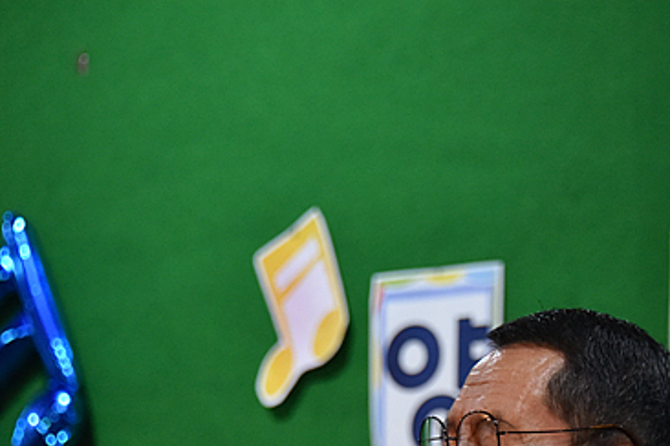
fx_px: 5899
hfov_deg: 6.5
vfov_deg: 4.3
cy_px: 460
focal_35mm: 317
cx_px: 503
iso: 2800
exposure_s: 1/125
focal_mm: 145
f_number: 5.6
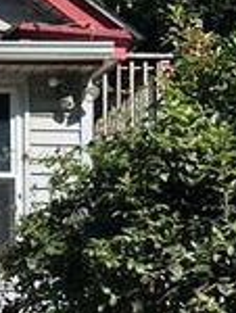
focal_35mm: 213
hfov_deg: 6.7
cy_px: 443
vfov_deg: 9.1
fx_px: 1931
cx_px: -280
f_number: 1.78
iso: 40
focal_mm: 6.86
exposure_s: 1/10870
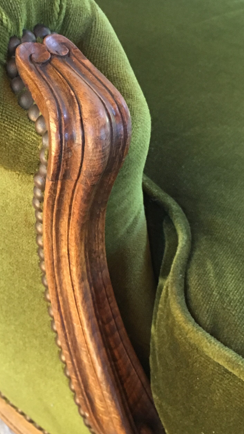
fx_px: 587
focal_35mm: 51
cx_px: 53
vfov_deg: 40.6
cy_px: 205
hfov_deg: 23.2
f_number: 2.2
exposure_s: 1/25
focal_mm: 4.15
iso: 200
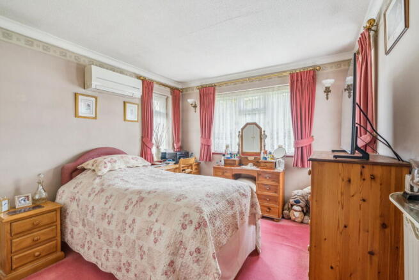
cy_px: 140
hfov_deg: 96.7
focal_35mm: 16
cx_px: 210
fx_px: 186
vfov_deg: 73.8
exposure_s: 1/8
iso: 640
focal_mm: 16
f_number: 8
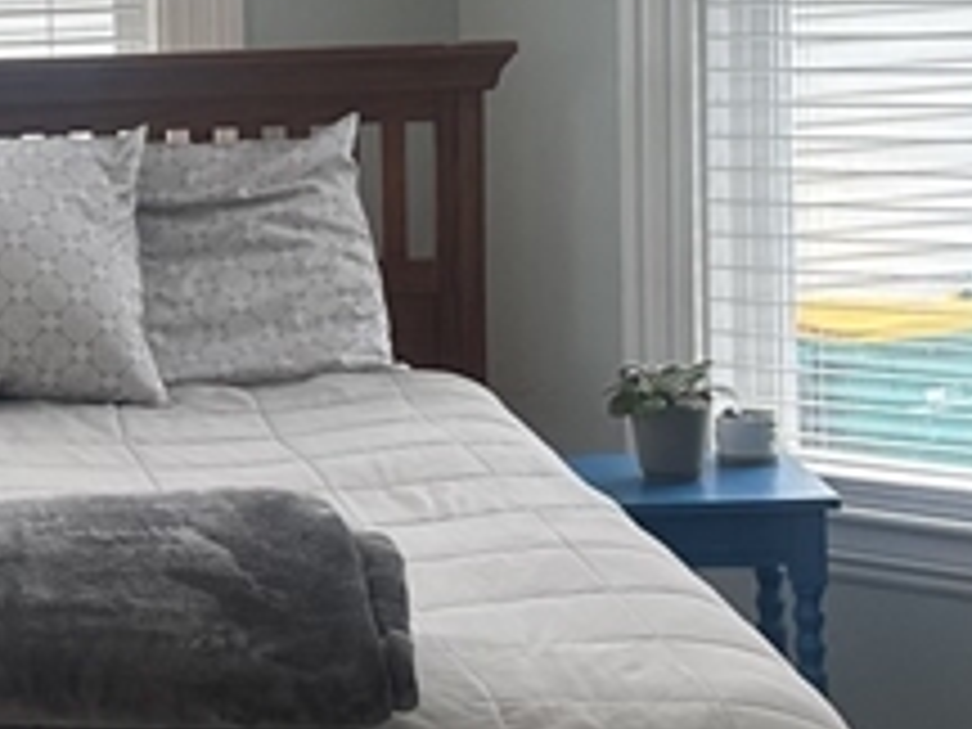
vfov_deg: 12.9
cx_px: -81
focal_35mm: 114
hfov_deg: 16.8
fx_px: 3201
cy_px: 126
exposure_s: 1/120
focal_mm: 6.86
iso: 100
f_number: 1.78
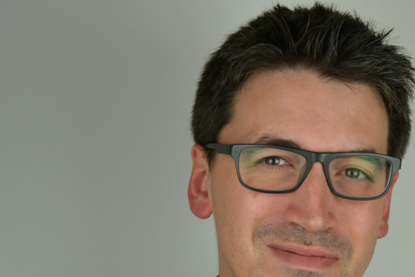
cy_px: 231
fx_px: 1233
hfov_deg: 19.0
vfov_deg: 12.7
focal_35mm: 107
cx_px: 301
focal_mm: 38
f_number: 5.6
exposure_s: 1/125
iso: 220
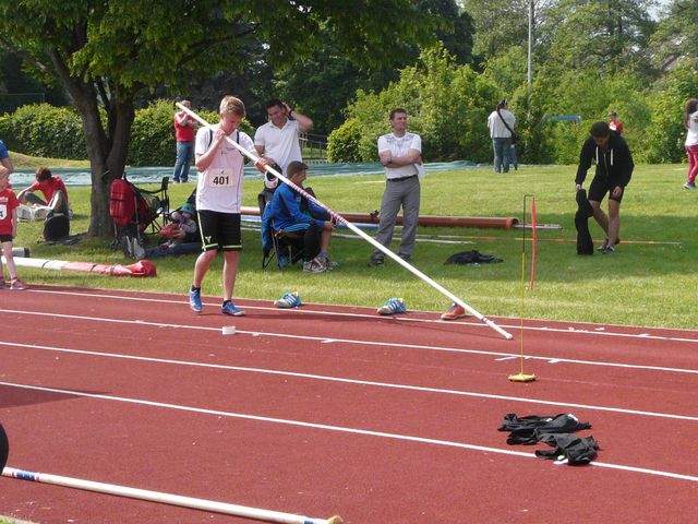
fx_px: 1855
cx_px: 349
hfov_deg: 21.3
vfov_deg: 16.1
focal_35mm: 92
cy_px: 262
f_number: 4
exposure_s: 1/1000
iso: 160
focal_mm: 9.5
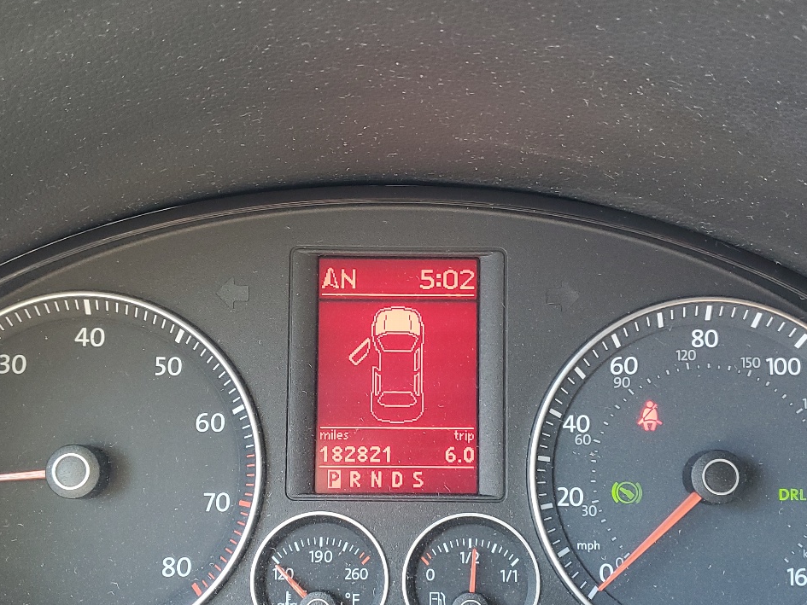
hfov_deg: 42.9
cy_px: 397
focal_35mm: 44
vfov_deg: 32.6
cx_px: 378
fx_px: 1026
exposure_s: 1/60.2
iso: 87
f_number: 1.5
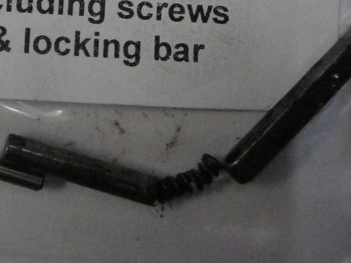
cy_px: -80
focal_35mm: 70
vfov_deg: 19.4
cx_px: 42
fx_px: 710
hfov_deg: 26.9
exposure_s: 1/60
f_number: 3.3
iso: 640
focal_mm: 4.1
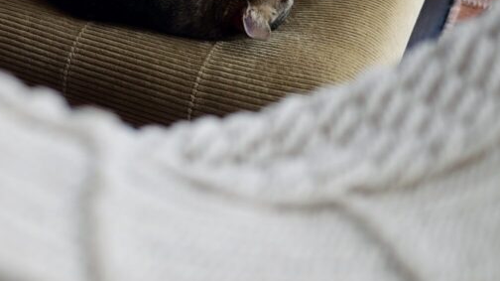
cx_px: 79
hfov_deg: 30.9
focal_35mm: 66
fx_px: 875
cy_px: 86
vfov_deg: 18.2
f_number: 2
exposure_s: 1/160
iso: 200
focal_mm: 15
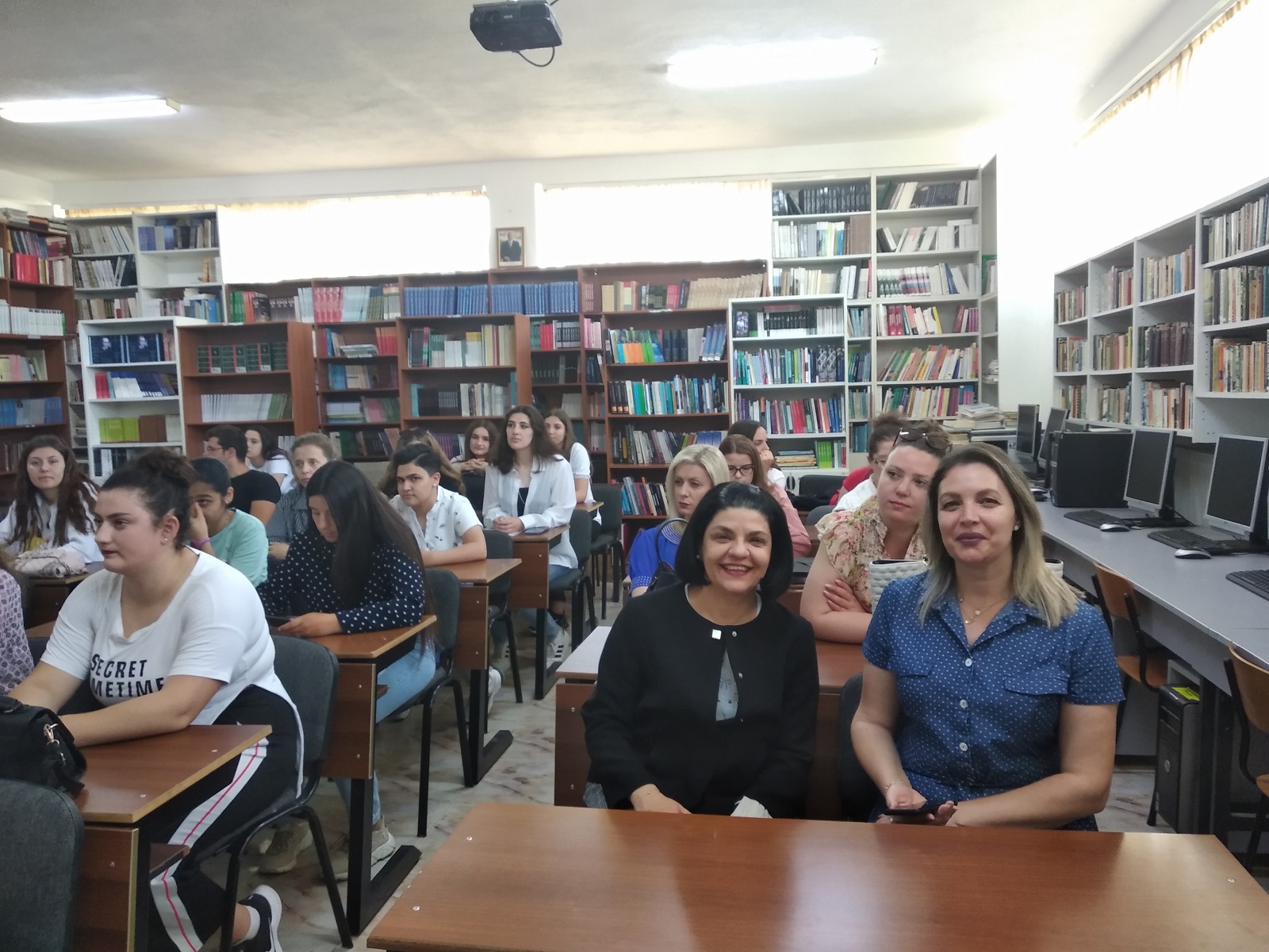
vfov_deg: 53.1
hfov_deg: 67.3
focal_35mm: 26
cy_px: 476
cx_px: 634
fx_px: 953
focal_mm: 3.81
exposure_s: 1/25
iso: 800
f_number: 2.2
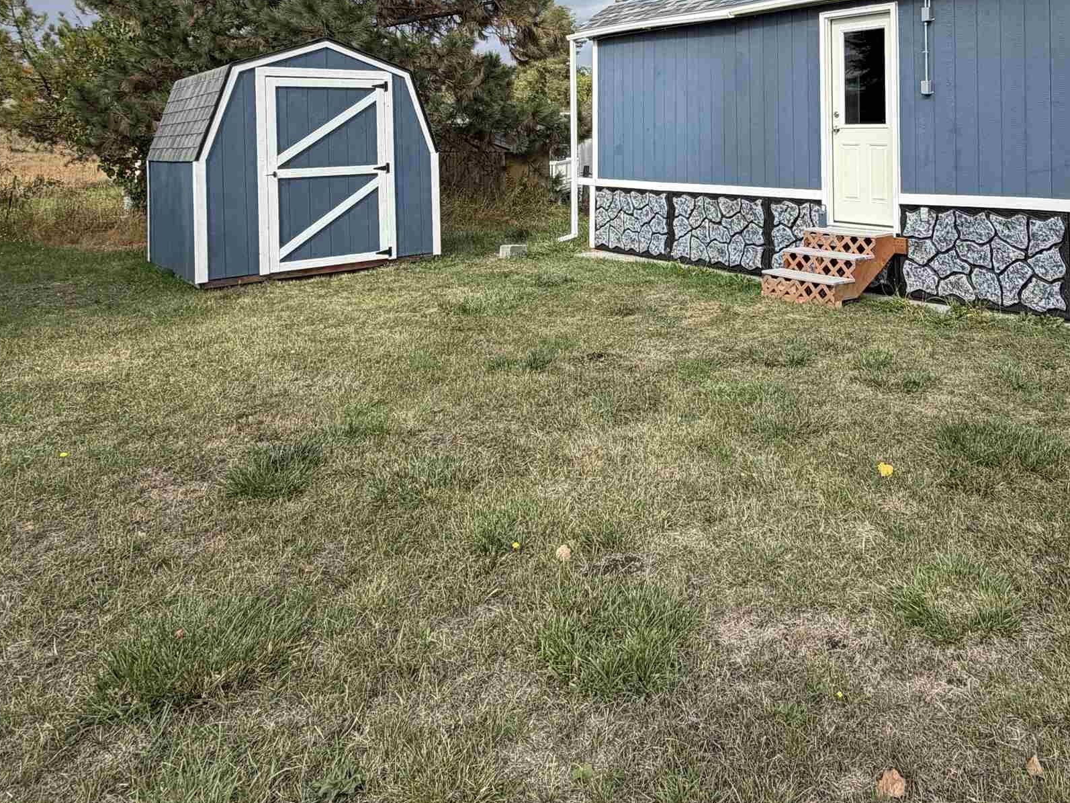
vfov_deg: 47.5
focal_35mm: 27
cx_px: 710
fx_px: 835
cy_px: 123
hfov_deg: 63.7
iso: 32
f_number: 2.2
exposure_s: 1/770
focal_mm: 2.22
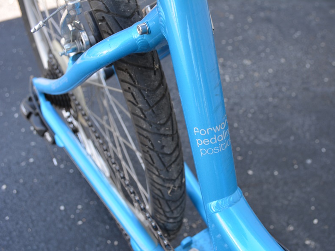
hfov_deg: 55.2
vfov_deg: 42.9
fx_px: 319
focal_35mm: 33
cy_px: 126
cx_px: 190
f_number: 5
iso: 400
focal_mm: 20
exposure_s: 1/100
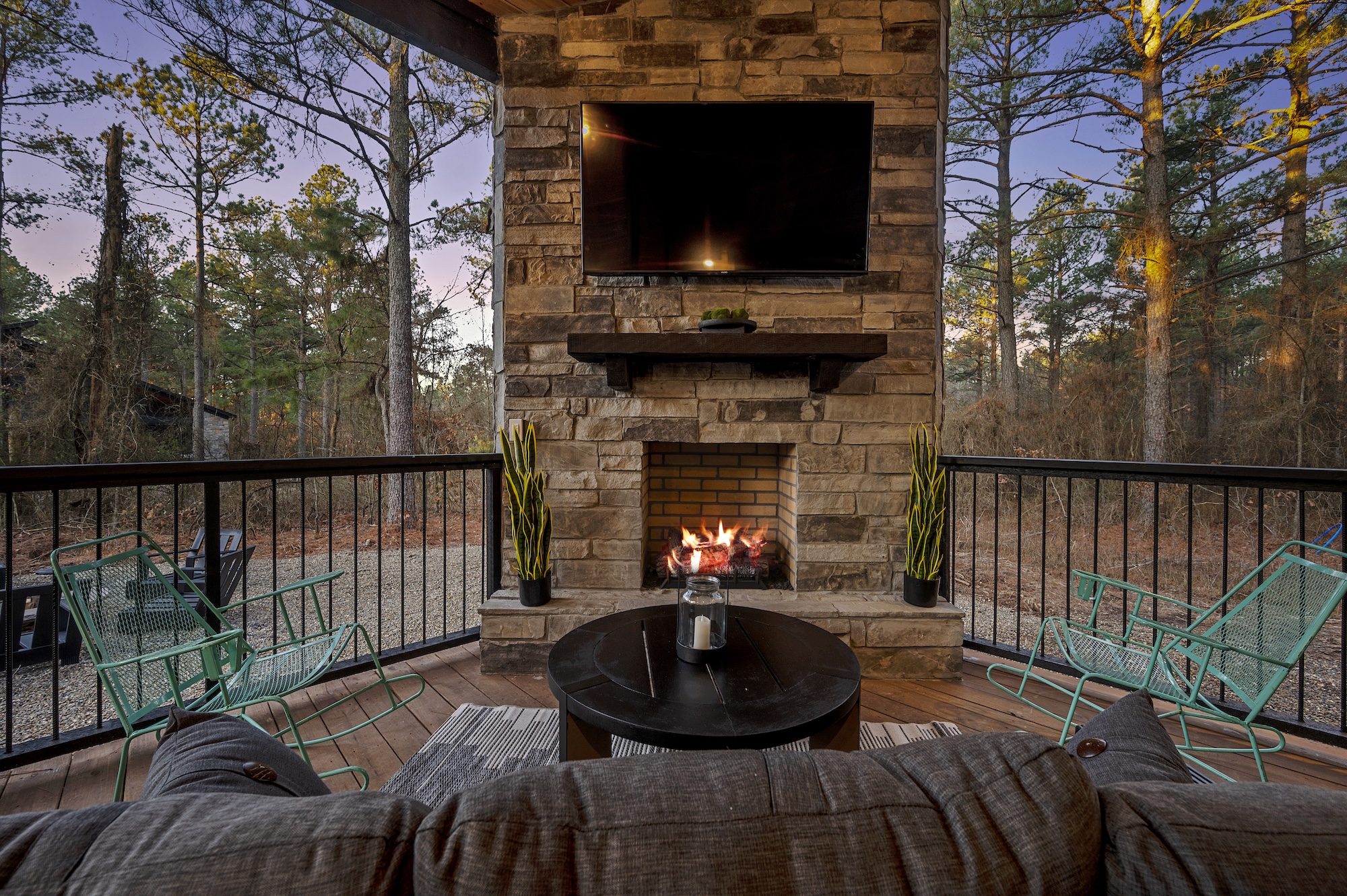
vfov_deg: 81.1
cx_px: 674
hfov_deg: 104.3
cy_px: 448
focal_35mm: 14
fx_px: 524
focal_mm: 14
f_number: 8
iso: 250
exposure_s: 1/4
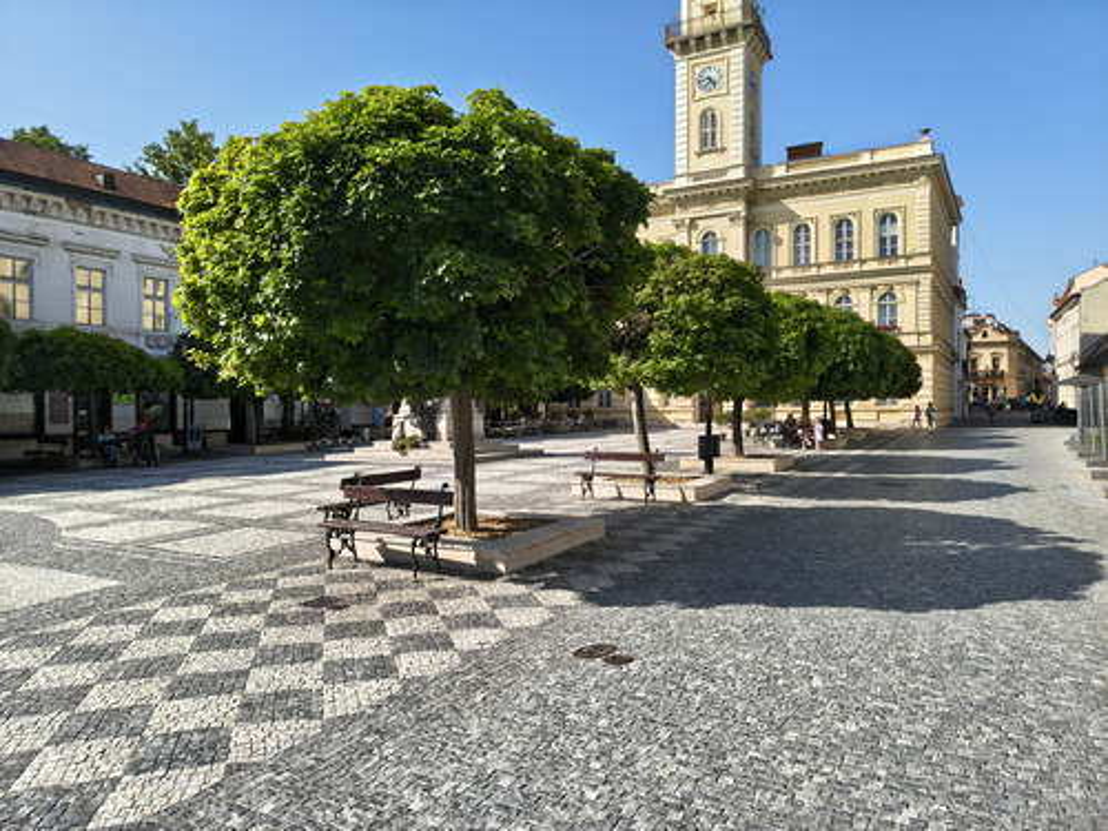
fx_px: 768
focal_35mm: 24
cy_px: 416
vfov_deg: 56.8
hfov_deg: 71.6
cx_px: 554
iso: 101
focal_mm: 5.56
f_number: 1.8
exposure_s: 1/1166
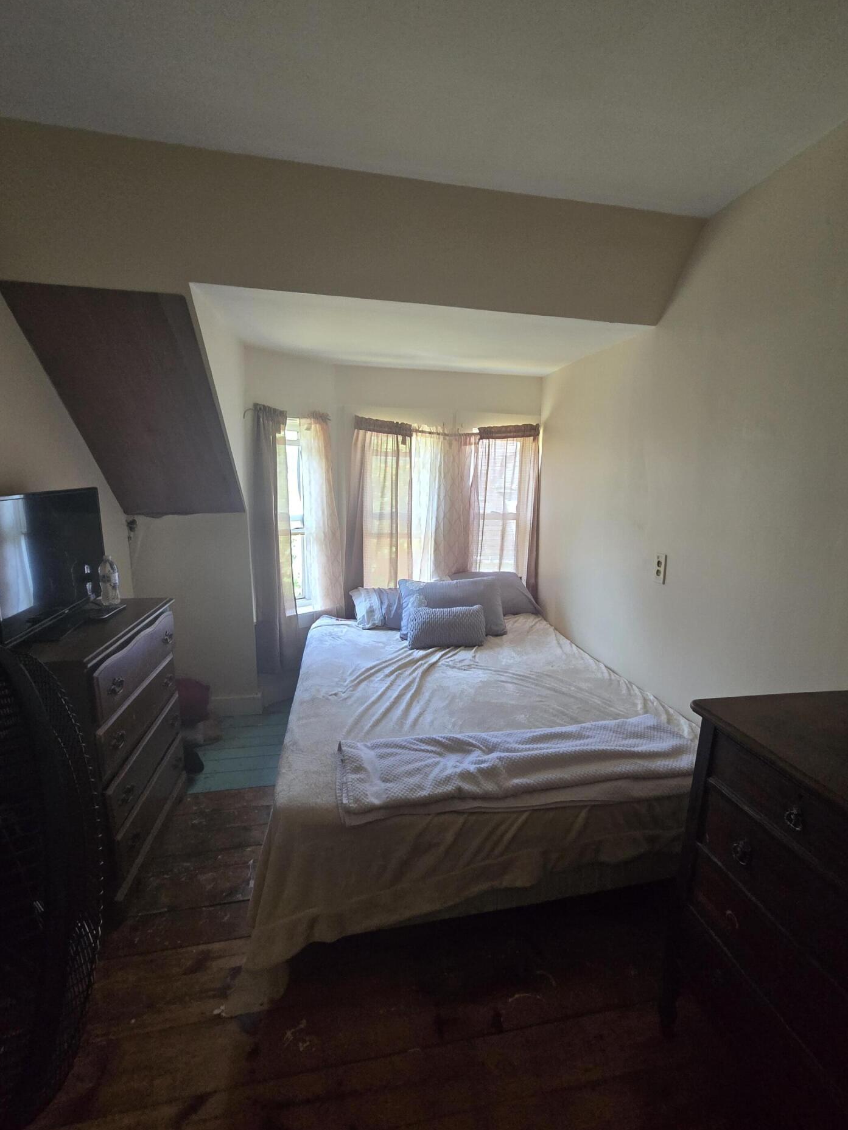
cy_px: 564
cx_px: 447
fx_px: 457
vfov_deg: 102.1
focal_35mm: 14
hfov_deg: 85.6
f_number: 2.2
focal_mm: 2.2
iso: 500
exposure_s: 1/60
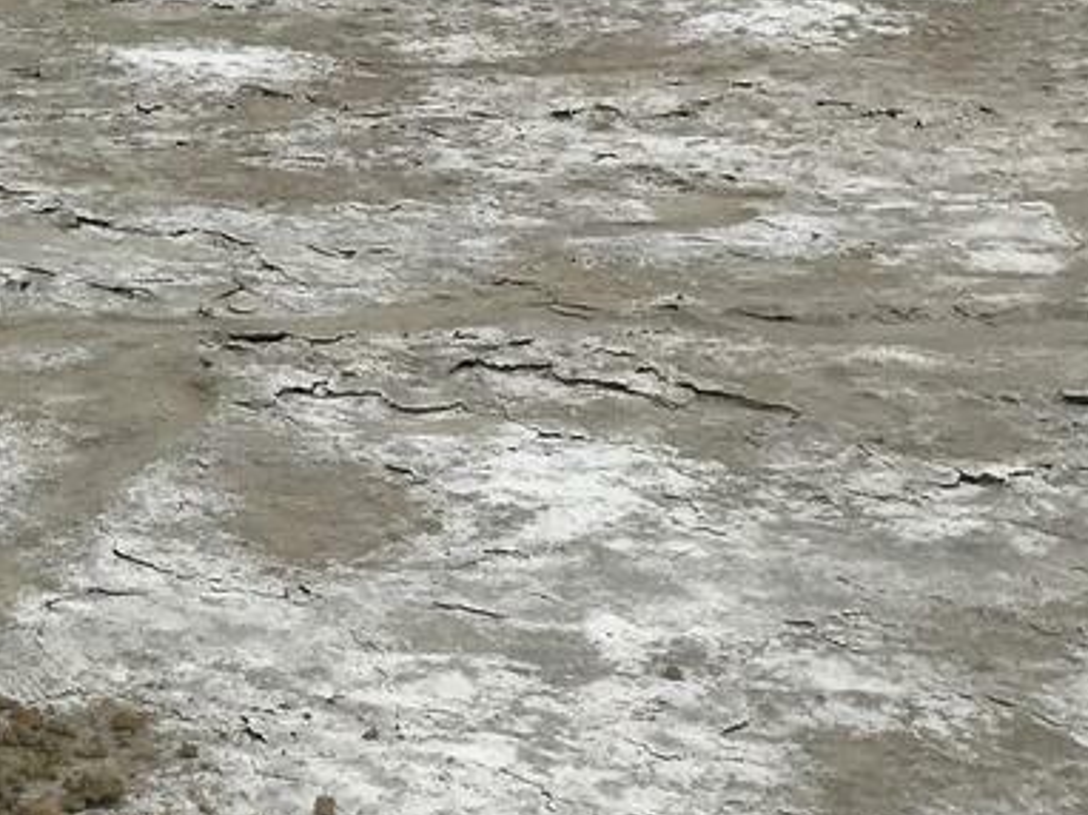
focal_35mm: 98
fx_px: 3078
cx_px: -496
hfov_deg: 18.1
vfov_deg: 15.1
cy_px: 482
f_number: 1.8
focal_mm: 3.99
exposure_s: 1/3096
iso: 20
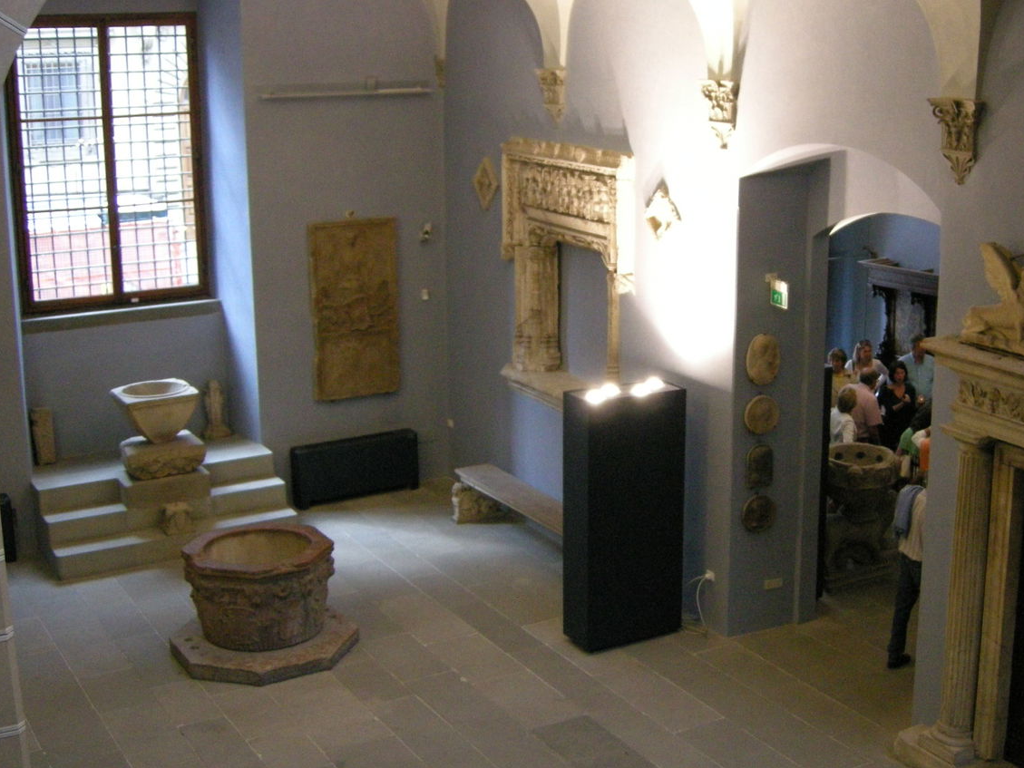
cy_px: 406
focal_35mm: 51
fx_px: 1509
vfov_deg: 28.6
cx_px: 694
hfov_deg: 37.0
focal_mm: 7.5
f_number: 2.7
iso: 395
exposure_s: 1/64.6
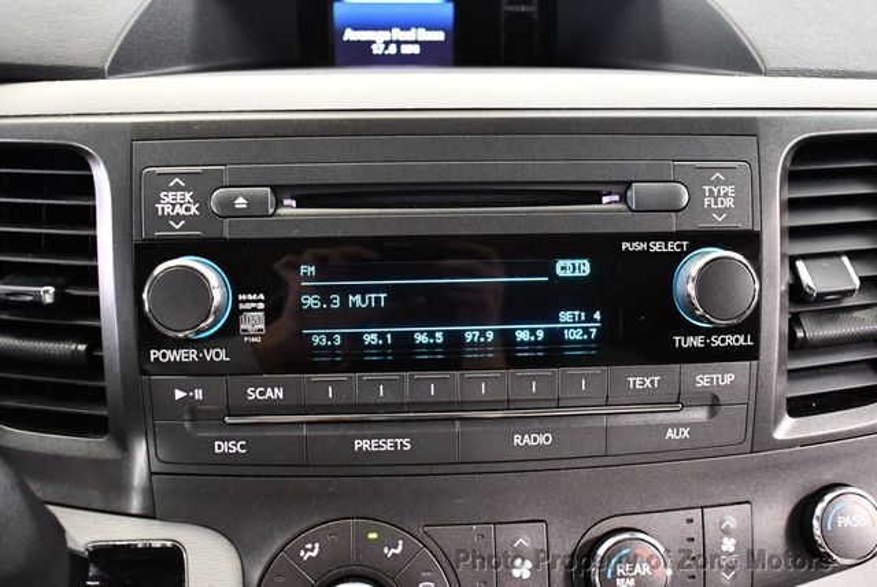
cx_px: 438
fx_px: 878
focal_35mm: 36
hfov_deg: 53.1
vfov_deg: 36.9
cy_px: 294
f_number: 3.5
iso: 5000
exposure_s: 1/60
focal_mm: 18
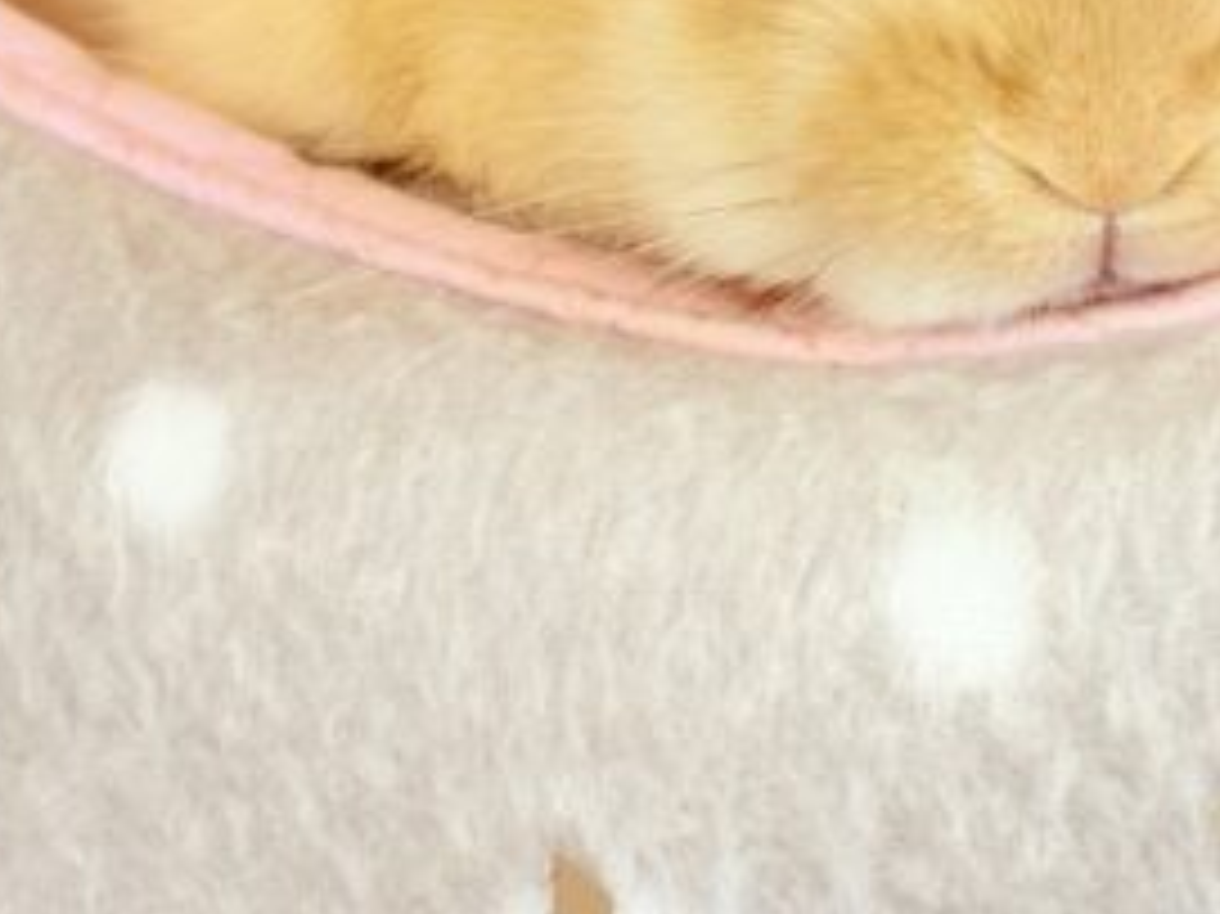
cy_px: -162
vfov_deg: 11.8
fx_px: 4333
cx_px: 725
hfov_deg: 16.0
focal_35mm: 123
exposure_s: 1/33
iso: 200
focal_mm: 5.96
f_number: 1.6
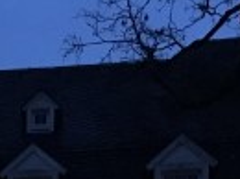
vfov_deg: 9.2
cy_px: 441
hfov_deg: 13.3
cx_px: -76
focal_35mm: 143
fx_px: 990
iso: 320
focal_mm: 4.15
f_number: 2.2
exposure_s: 1/17
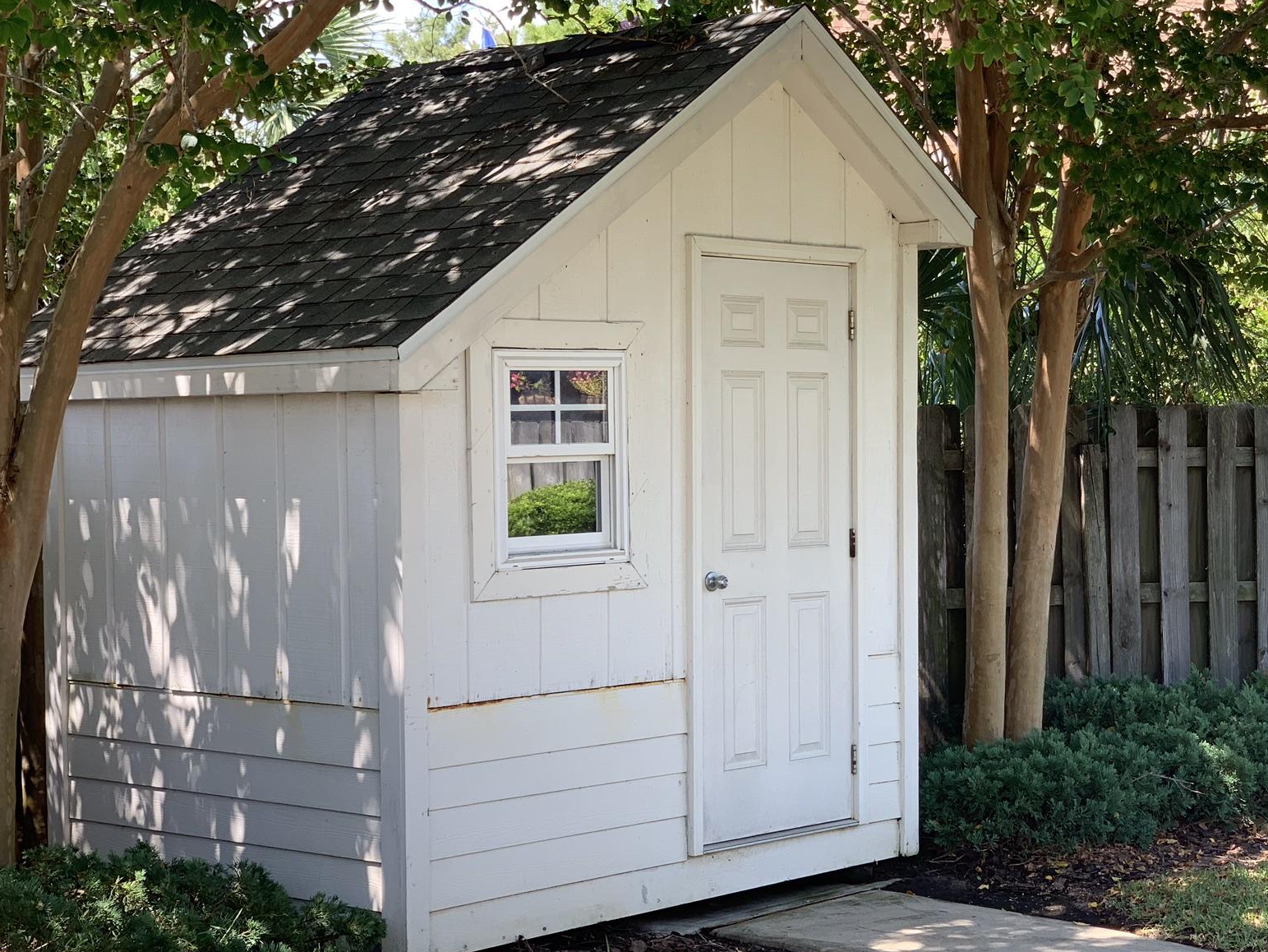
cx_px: 831
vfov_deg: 21.3
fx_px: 2528
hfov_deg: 28.0
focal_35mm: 69
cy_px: 483
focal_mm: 6
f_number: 2.4
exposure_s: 1/122
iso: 20
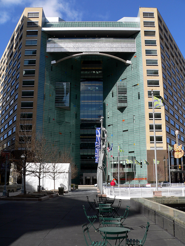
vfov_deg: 51.4
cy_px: 123
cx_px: 92
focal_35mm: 36
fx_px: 257
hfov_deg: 39.7
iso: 80
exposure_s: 1/500
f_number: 4.6
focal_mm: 6
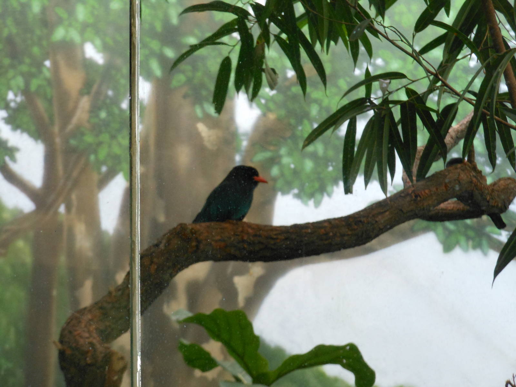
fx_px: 1520
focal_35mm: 102
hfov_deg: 19.3
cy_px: 194
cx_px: 258
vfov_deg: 14.5
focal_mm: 18.3
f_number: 5.4
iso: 400
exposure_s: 1/20
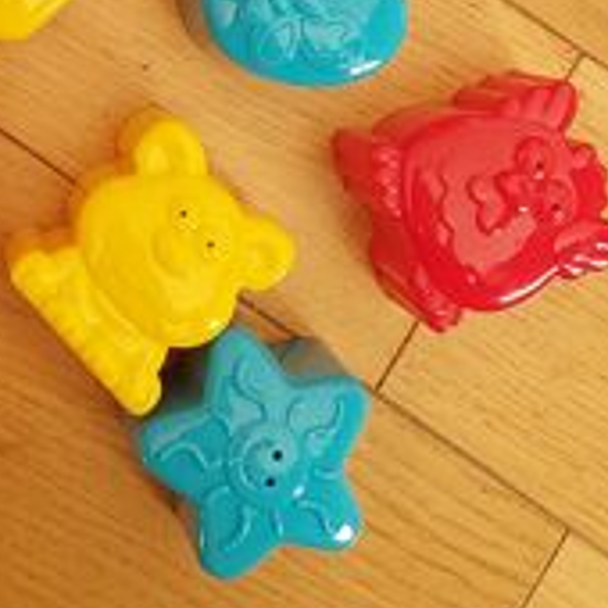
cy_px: -254
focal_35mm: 83
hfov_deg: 20.3
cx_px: 29
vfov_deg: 18.8
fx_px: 1649
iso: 200
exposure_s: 1/60
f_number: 1.8
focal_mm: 5.23
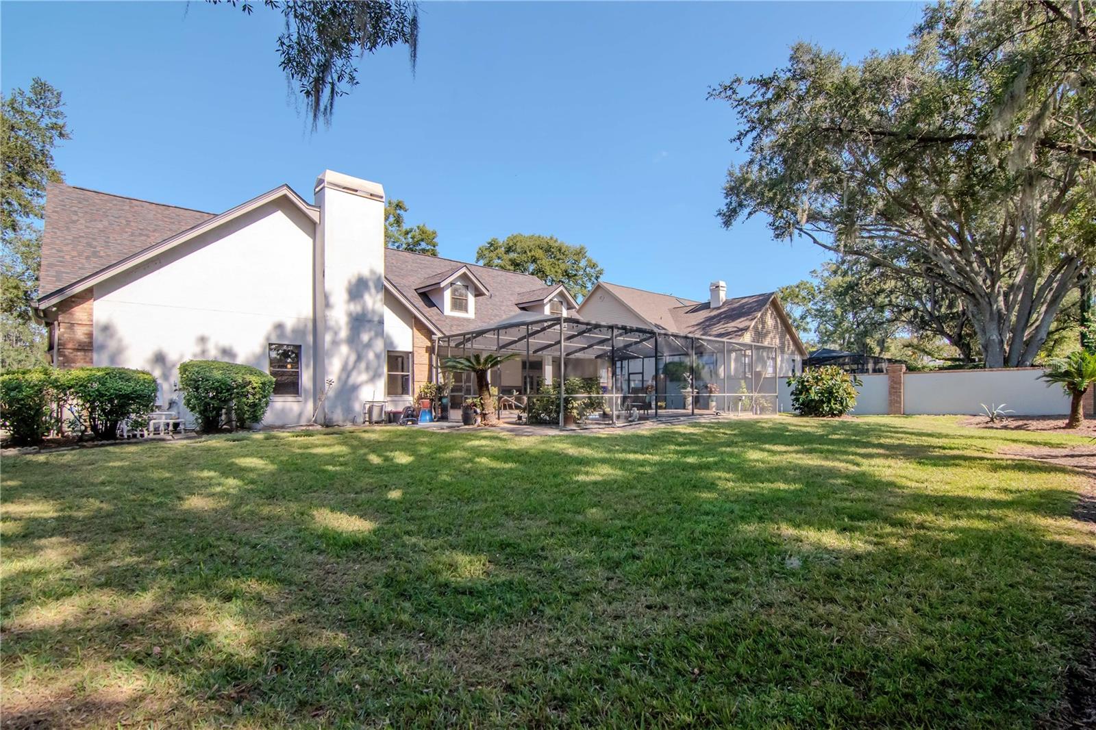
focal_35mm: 16
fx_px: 502
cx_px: 548
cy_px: 365
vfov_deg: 72.0
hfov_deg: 95.0
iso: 1000
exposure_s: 1/640
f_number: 10
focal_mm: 11
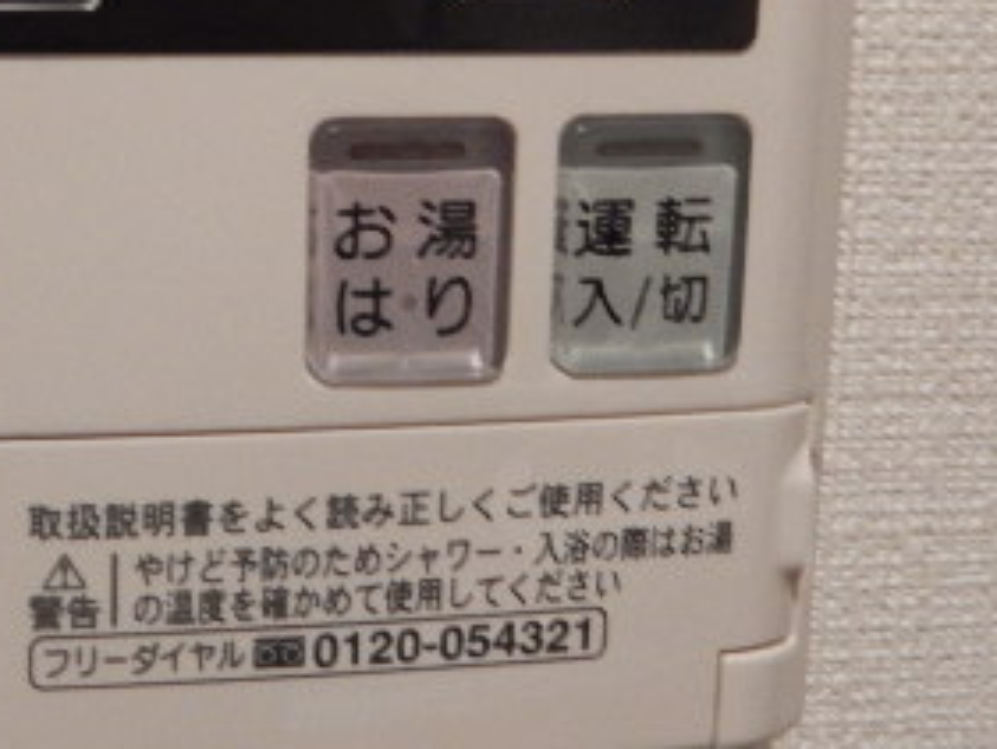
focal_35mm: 57
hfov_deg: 32.7
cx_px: 181
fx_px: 1642
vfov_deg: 25.4
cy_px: 181
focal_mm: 4.5
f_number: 3.7
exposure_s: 1/20
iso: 400
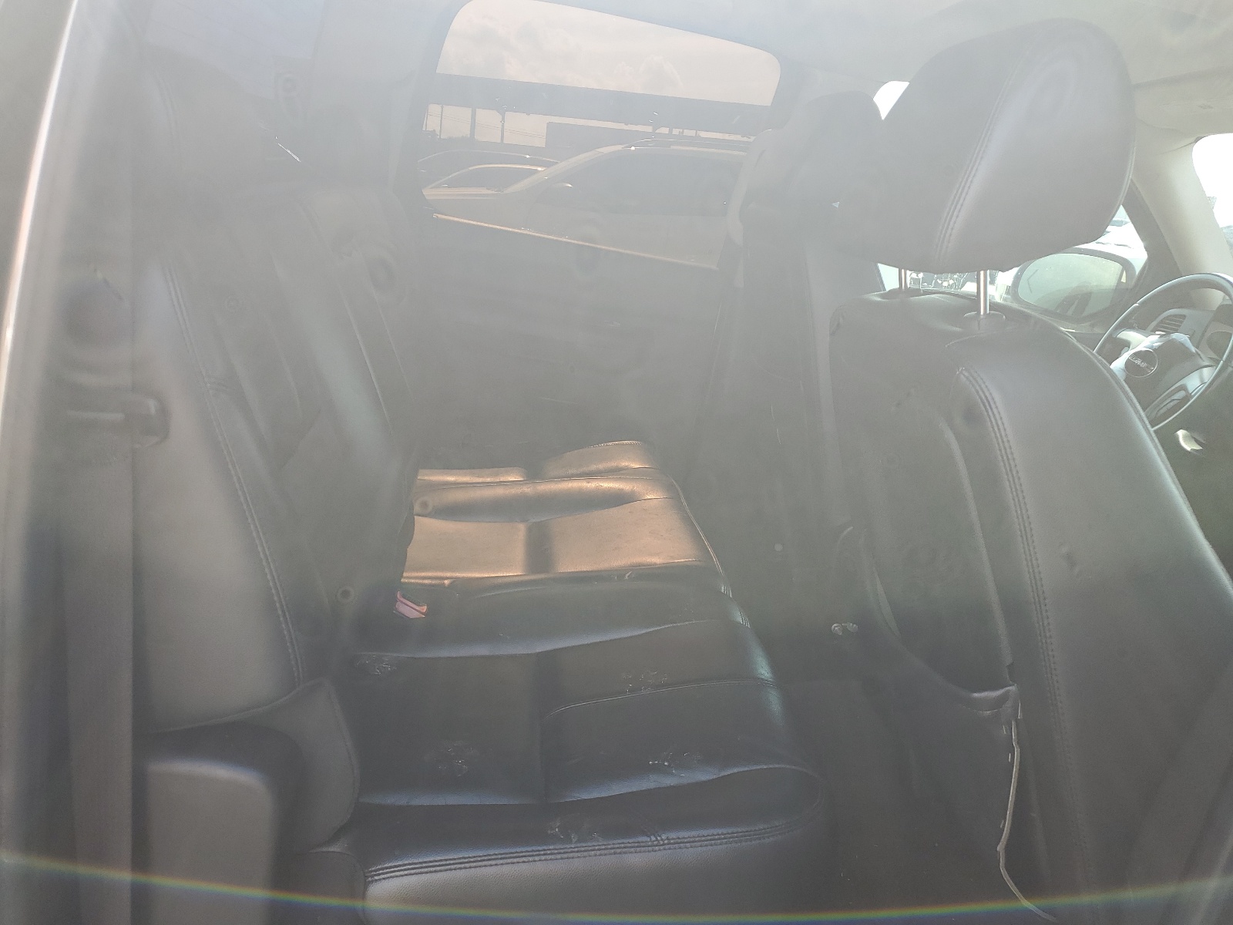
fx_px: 926
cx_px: 616
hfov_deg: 67.3
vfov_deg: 53.1
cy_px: 462
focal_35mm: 26
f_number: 1.5
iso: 50
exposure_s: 1/333
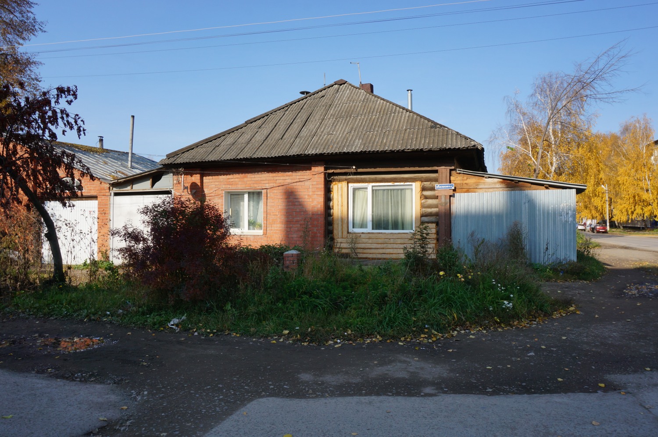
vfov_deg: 50.3
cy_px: 218
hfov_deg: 70.5
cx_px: 329
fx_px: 466
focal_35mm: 26
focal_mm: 17
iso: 100
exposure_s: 1/100
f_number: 13
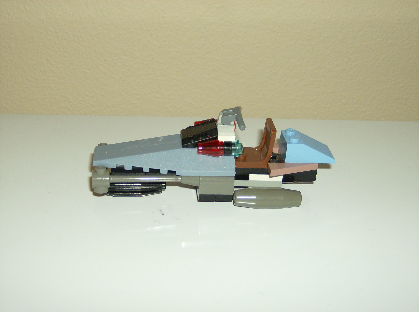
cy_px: 156
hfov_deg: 34.4
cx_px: 210
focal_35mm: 56
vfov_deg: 26.0
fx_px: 676
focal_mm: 9.3
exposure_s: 1/82.2
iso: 200
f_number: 3.4
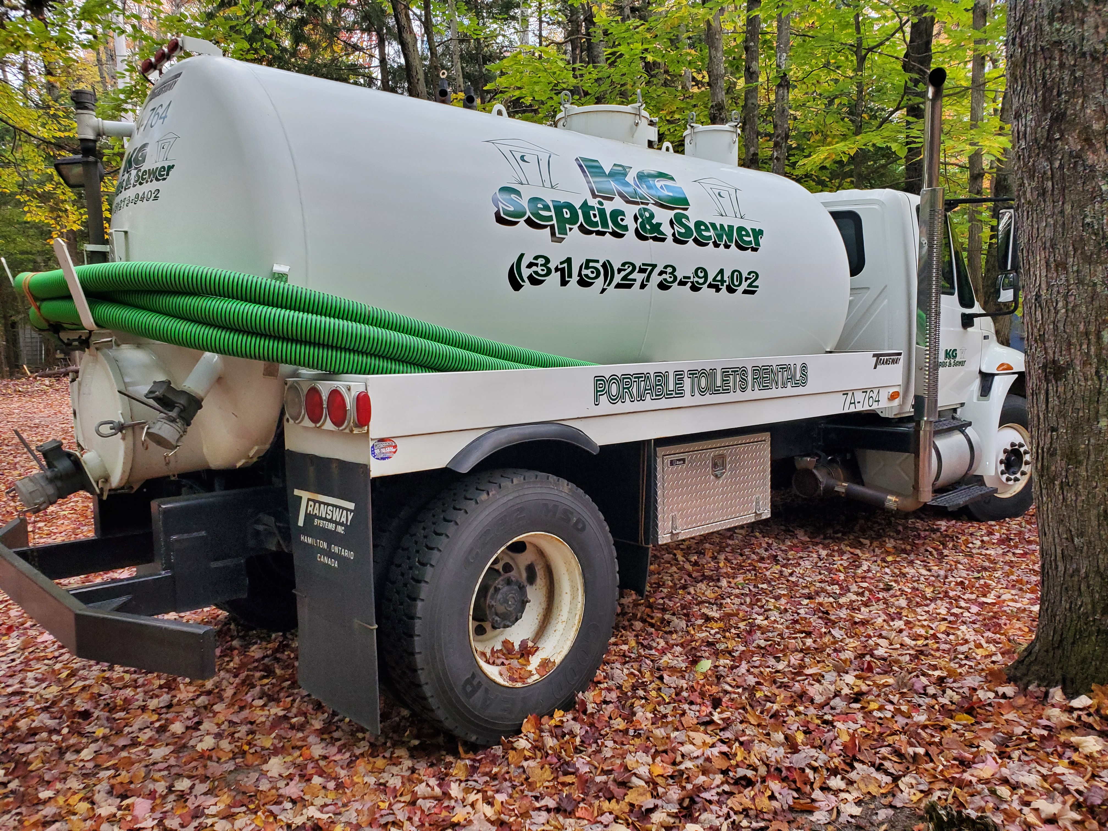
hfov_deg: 67.3
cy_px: 416
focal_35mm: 26
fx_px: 832
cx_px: 554
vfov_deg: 53.1
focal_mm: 4.3
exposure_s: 1/120
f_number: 2.4
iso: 250
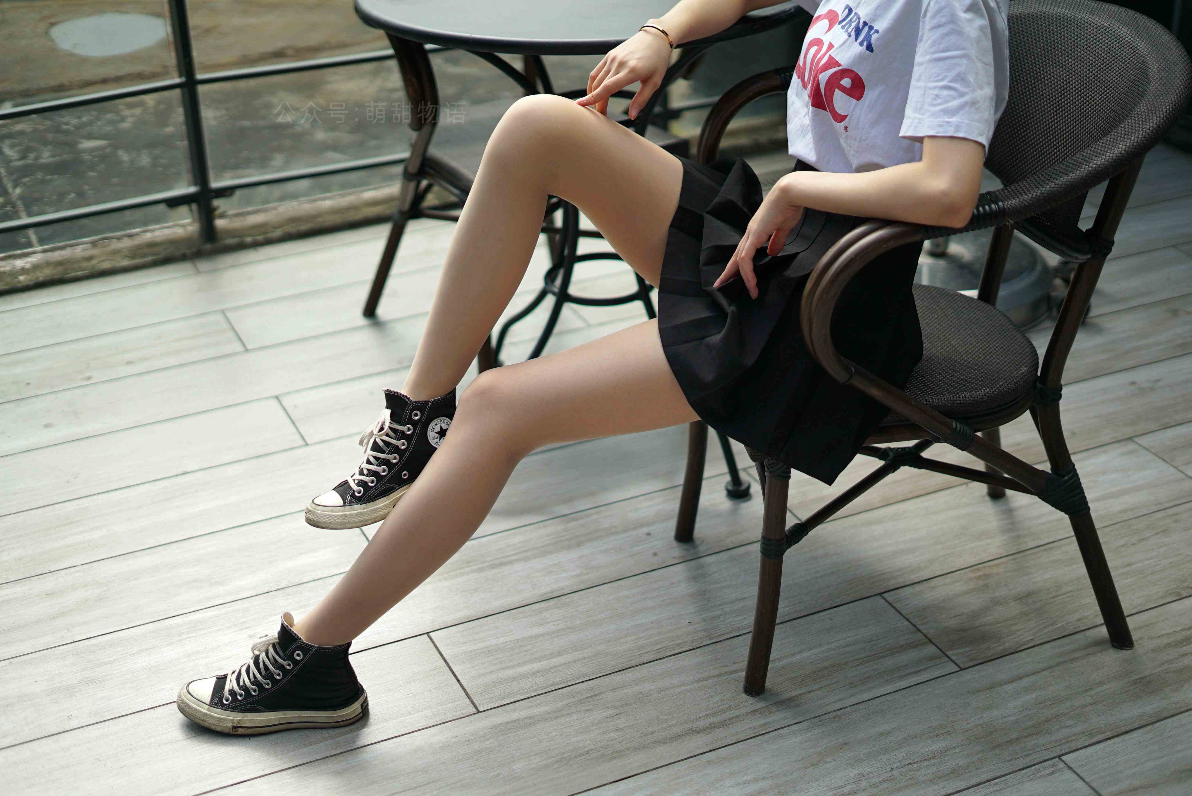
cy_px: 398
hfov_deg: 39.6
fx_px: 1656
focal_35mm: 50
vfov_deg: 27.0
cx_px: 596
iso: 200
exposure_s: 1/4000
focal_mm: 50
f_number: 1.8
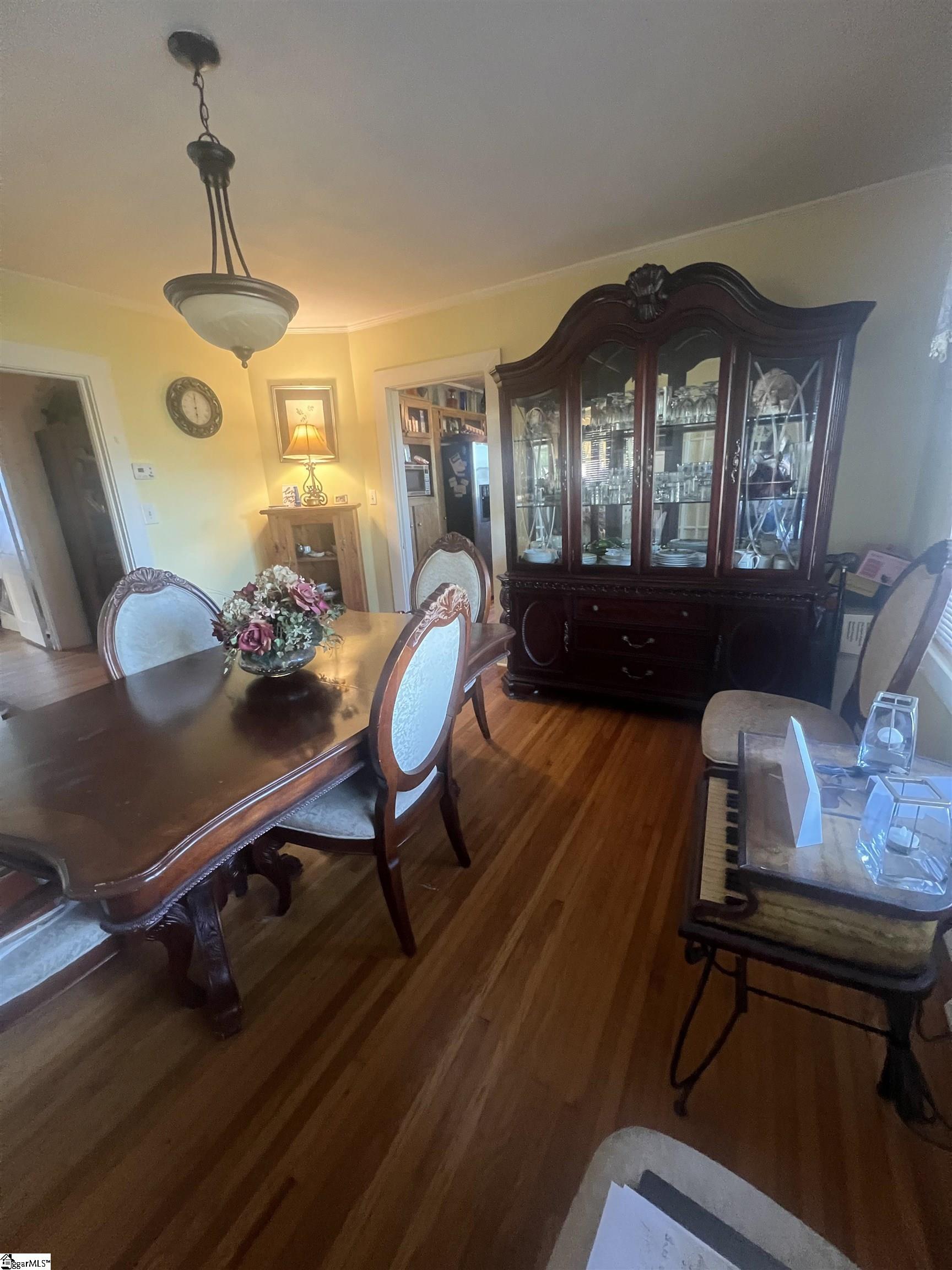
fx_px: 477
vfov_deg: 106.2
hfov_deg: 89.9
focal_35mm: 13
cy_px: 635
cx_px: 476
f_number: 1.8
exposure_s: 1/60
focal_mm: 1.57
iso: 640
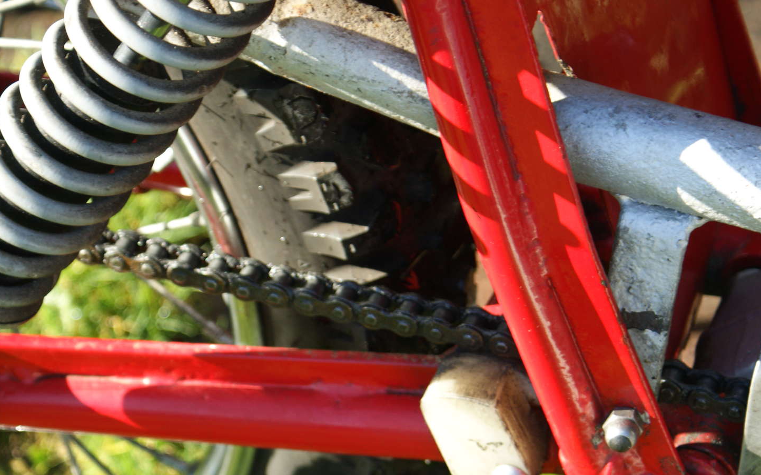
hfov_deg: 14.1
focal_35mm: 148
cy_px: 321
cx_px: 397
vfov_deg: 8.9
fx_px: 3069
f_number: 5.6
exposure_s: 1/125
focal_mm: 70
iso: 200
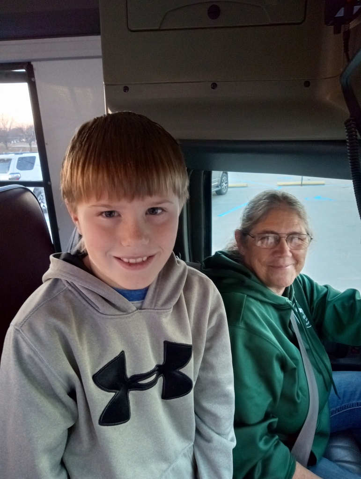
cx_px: 180
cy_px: 240
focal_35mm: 28
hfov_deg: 49.9
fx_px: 388
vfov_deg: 63.4
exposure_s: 1/20
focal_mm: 3.42
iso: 775
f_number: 2.2
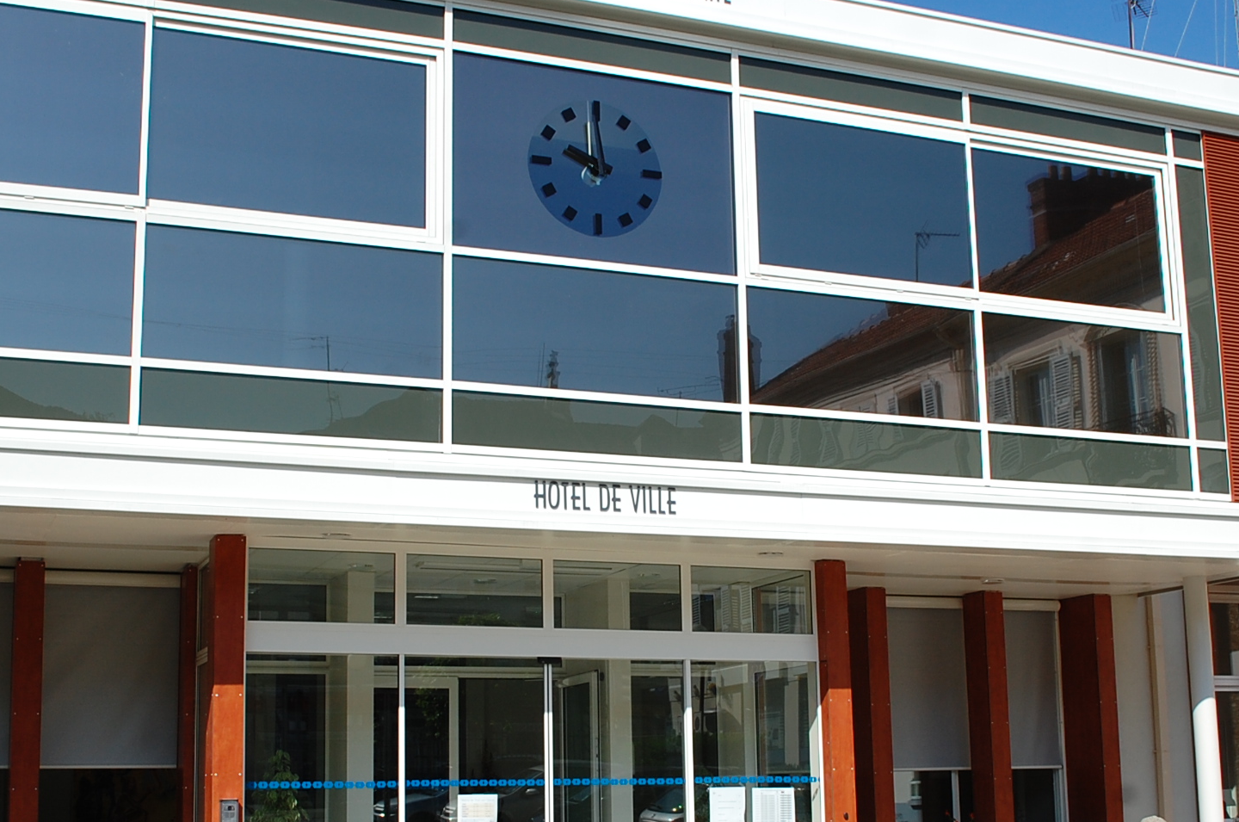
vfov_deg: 28.5
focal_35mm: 47
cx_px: 581
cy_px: 503
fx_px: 1615
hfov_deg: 42.0
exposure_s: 1/400
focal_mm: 20
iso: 200
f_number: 10
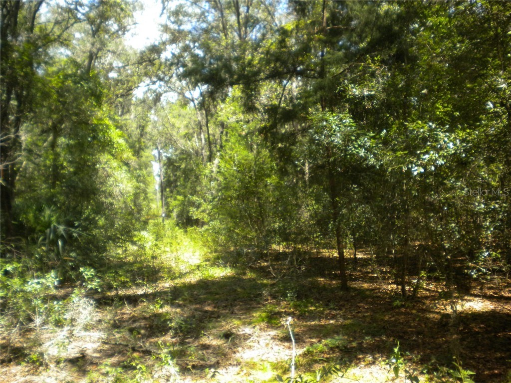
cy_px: 192
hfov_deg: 52.6
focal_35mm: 35
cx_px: 256
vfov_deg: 40.7
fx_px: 517
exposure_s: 1/483
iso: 223
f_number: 3.1
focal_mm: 6.3
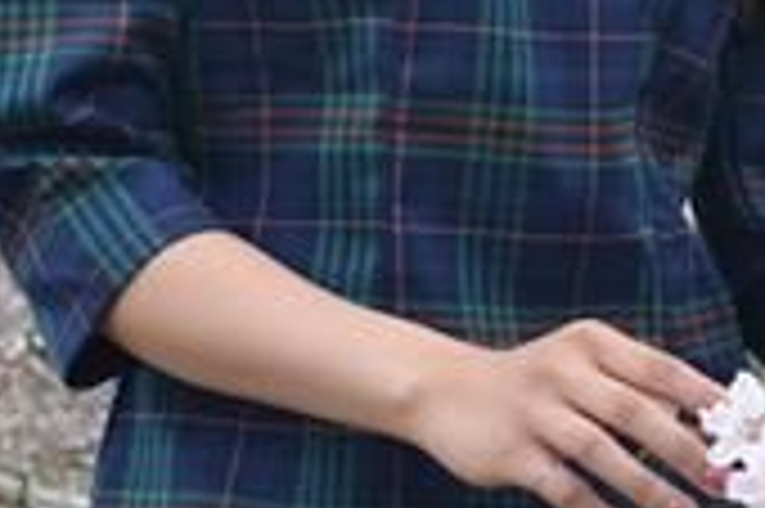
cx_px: 850
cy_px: -247
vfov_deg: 5.2
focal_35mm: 260
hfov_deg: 7.9
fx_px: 5520
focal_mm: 46
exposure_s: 1/250
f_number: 8
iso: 400
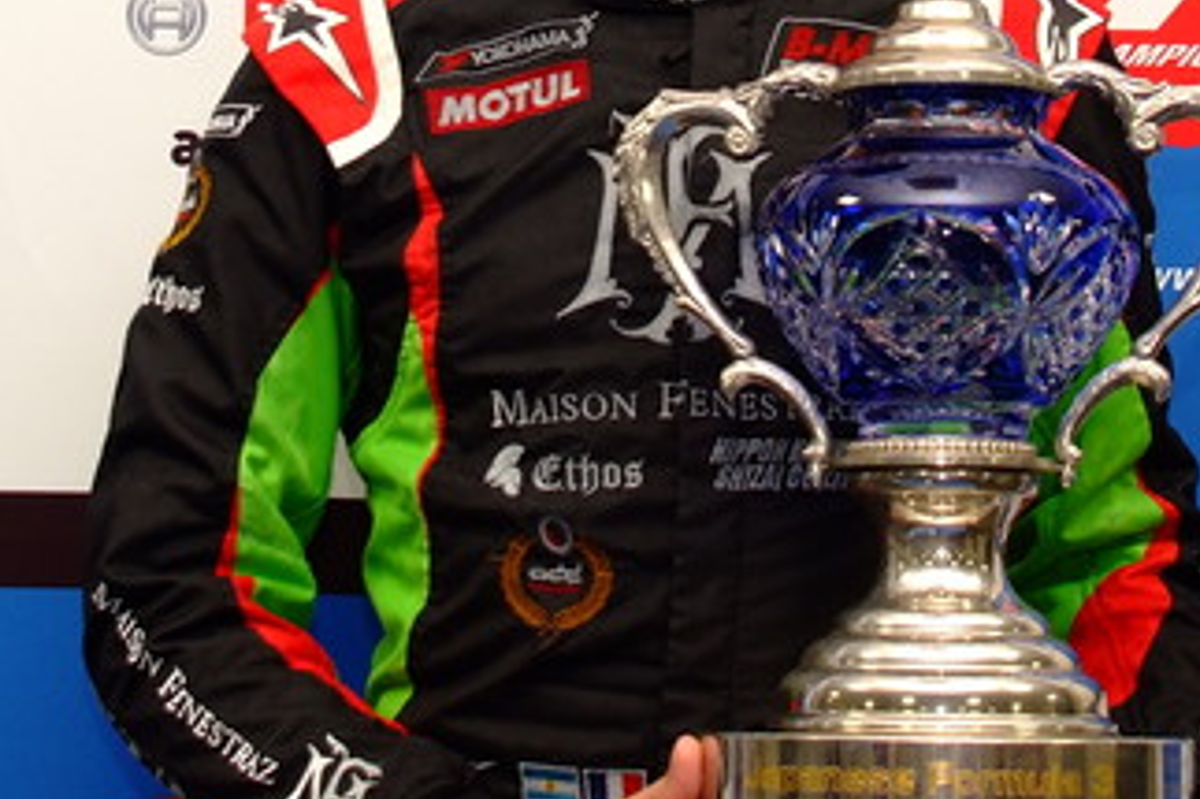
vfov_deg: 10.8
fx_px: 4231
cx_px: 609
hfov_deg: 16.1
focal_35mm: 127
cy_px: 160
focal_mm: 38
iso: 400
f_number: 5.6
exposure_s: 1/60
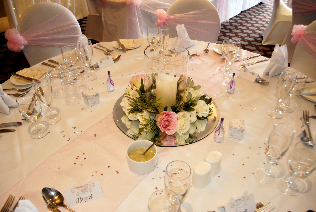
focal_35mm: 30
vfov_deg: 43.7
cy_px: 106
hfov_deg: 61.9
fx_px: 264
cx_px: 158
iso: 200
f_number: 3.8
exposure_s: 1/20
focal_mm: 20
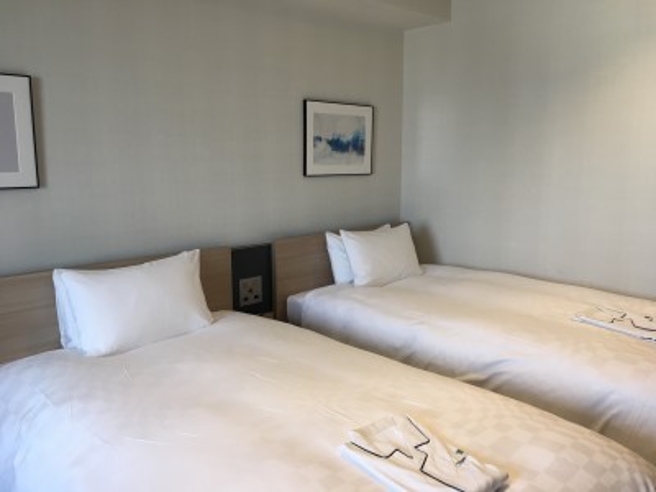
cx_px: 328
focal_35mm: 29
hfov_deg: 61.7
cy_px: 246
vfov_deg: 48.2
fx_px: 550
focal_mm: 4.15
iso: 25
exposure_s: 1/40
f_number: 2.2
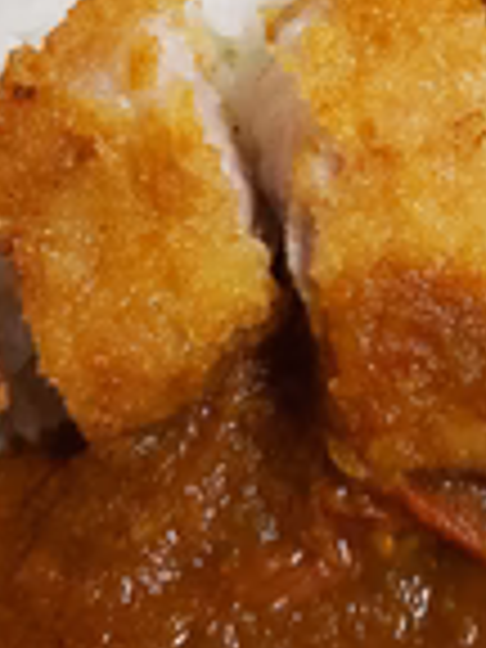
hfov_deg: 20.1
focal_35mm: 72
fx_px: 1348
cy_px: 63
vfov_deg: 26.1
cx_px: 410
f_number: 1.5
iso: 250
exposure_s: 1/50
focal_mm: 4.3
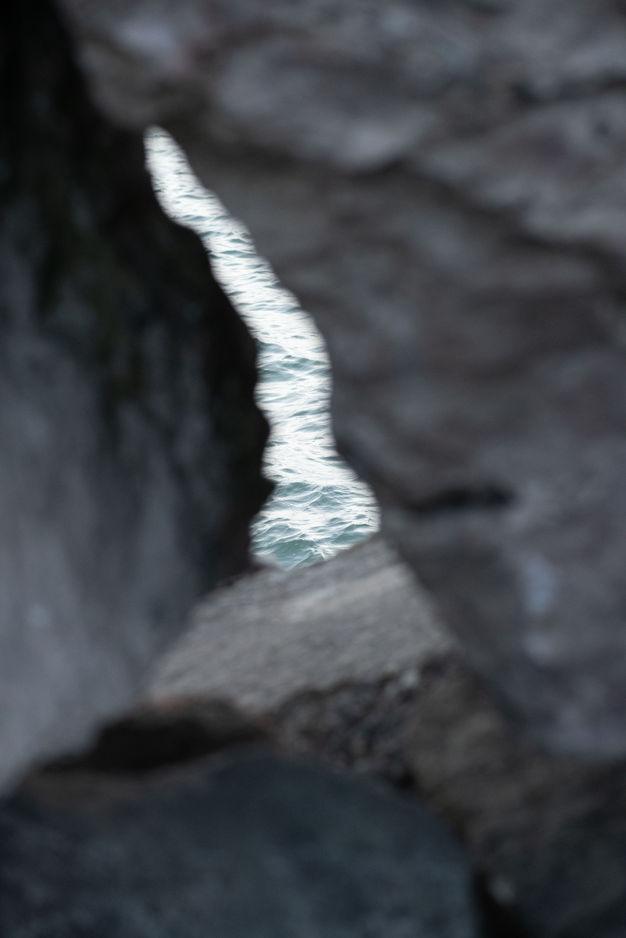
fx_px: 4877
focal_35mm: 187
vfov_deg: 11.0
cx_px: 313
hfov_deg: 7.3
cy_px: 469
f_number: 6.3
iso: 1600
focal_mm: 125
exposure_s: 1/500
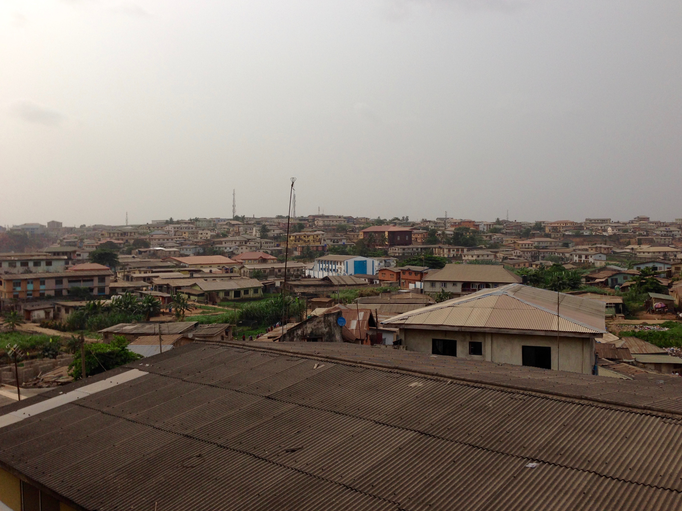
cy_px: 248
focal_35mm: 34
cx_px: 345
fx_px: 670
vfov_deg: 41.8
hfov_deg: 54.0
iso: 50
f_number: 2.4
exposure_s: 1/1205
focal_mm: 4.12
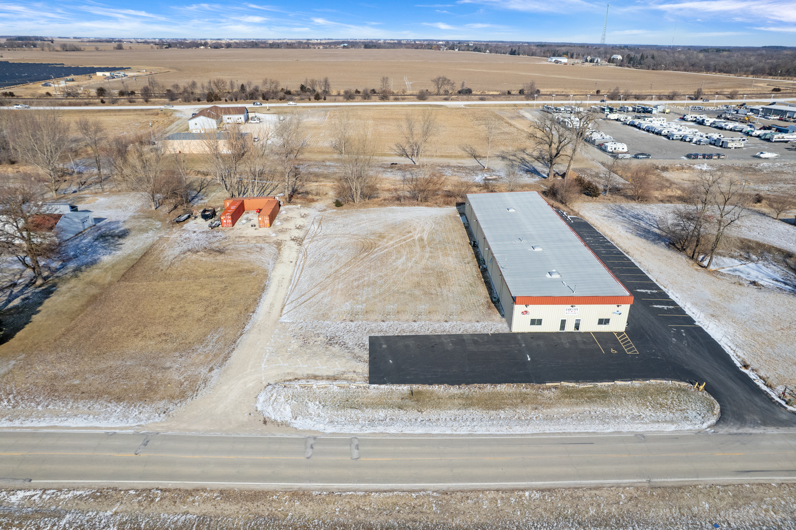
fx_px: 486
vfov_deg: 57.2
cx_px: 398
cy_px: 265
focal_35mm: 22
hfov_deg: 78.6
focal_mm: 8.38
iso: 100
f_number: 2.8
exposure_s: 1/2000
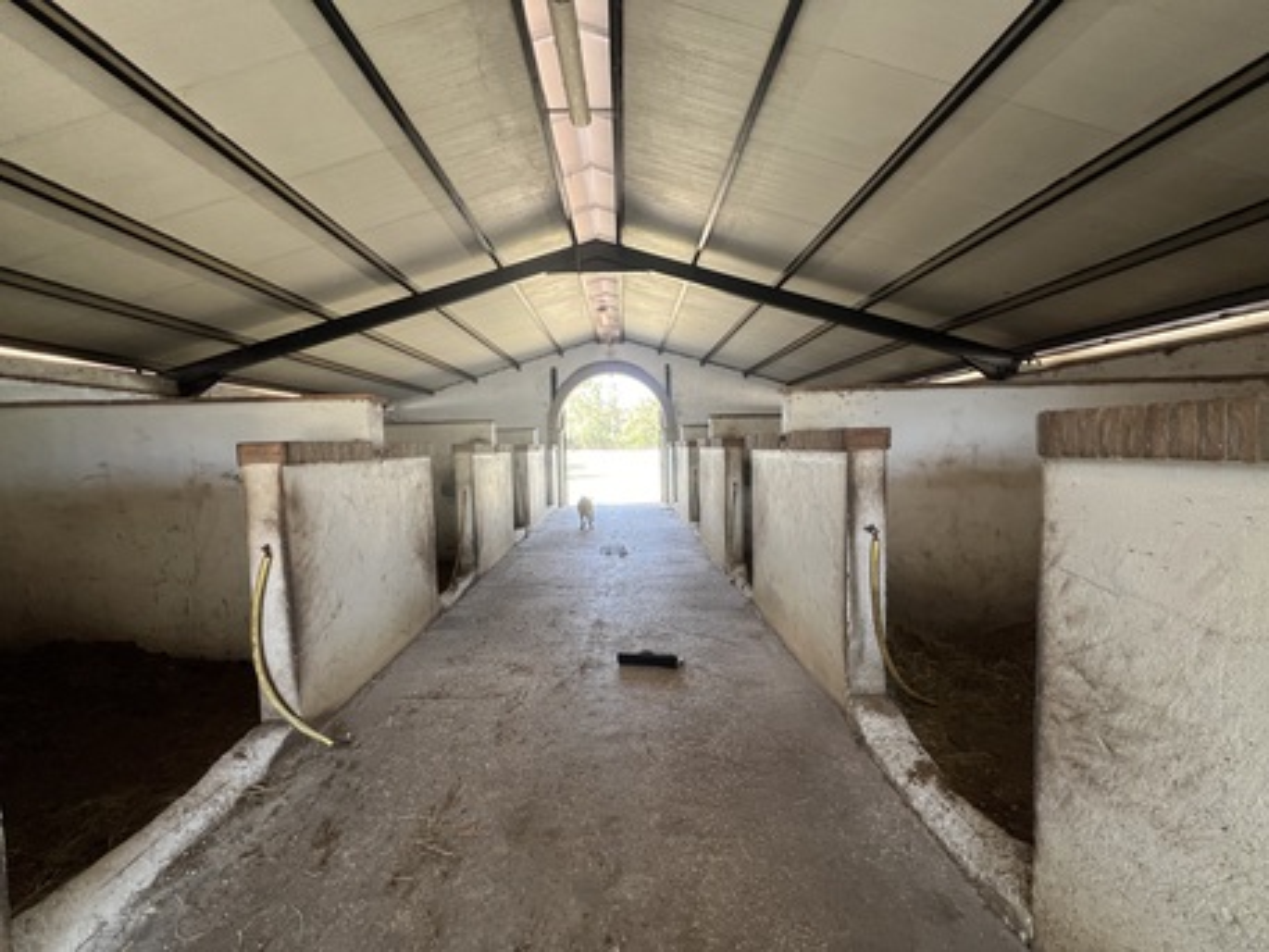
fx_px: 477
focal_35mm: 13
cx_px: 634
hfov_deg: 106.2
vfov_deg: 89.9
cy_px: 476
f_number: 1.8
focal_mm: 1.57
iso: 100
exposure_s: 1/99
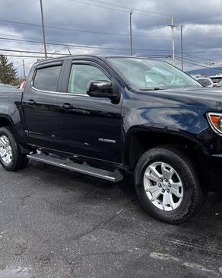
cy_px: 135
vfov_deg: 51.5
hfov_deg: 41.6
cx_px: 149
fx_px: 287
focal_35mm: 35
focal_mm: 5.96
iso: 50
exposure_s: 1/1381
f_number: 1.6
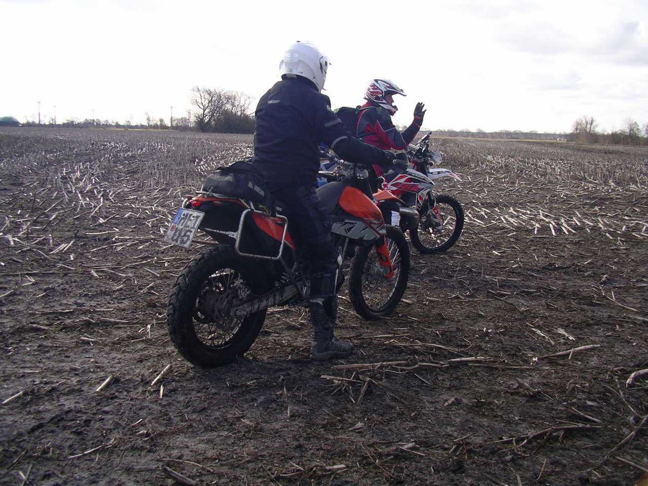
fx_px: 693
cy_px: 243
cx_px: 324
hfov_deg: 50.1
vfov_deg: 38.7
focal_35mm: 37
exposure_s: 1/400
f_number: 2.8
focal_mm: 5.7
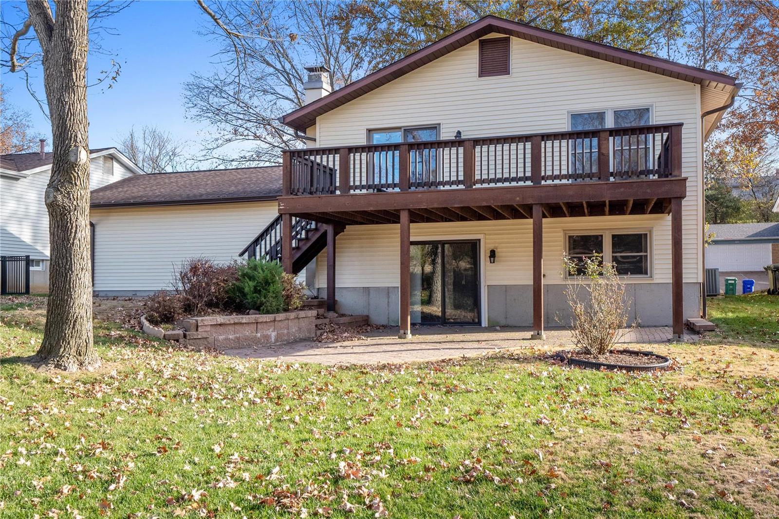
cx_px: 390
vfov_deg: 36.9
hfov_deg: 53.1
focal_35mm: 36
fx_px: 779
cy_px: 260
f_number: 7.1
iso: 400
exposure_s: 1/200
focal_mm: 18
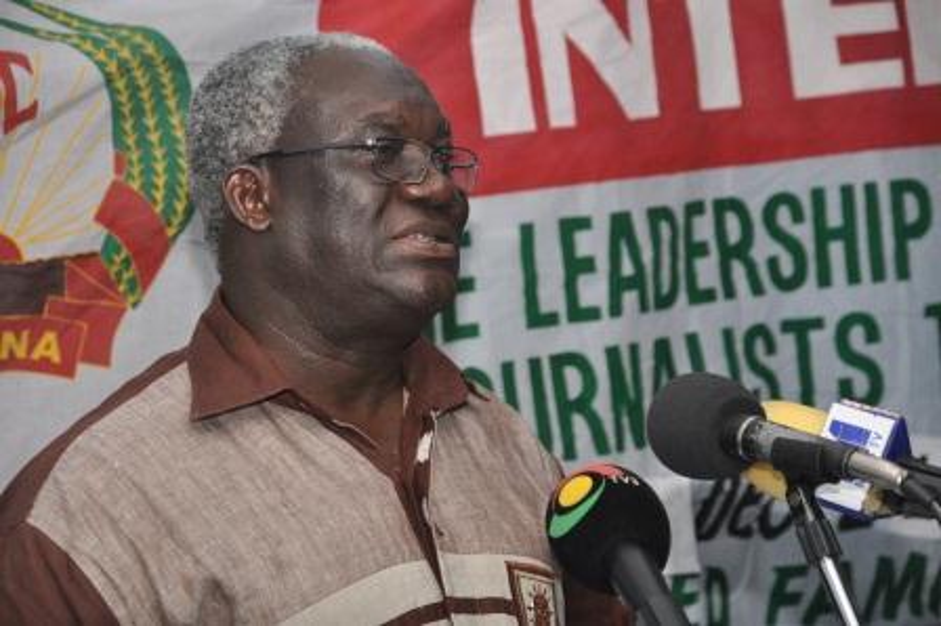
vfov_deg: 8.3
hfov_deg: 12.5
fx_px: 4310
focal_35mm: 165
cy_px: 313
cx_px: 470
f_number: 5.3
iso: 200
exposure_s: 1/200
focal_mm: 110
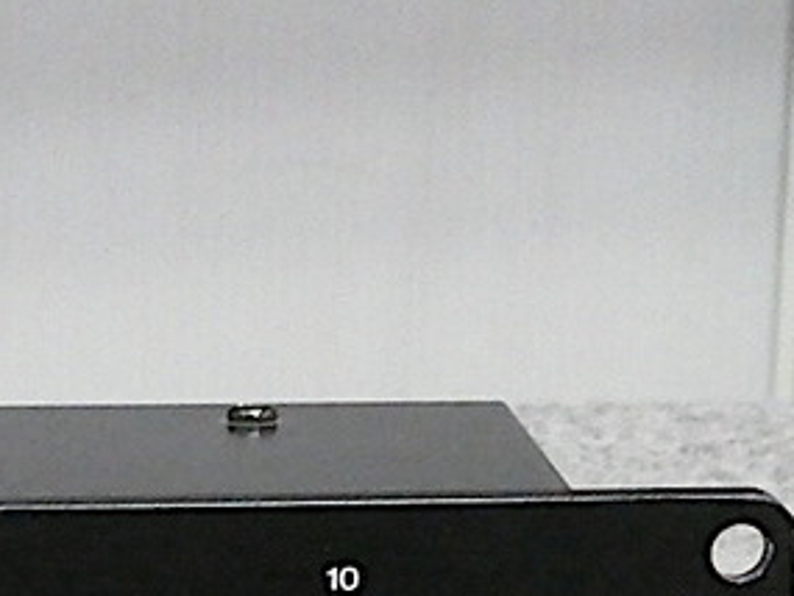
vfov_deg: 6.7
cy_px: 908
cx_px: -181
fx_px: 5025
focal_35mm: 219
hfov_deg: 8.9
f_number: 8
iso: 1600
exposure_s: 1/25
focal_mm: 11.7
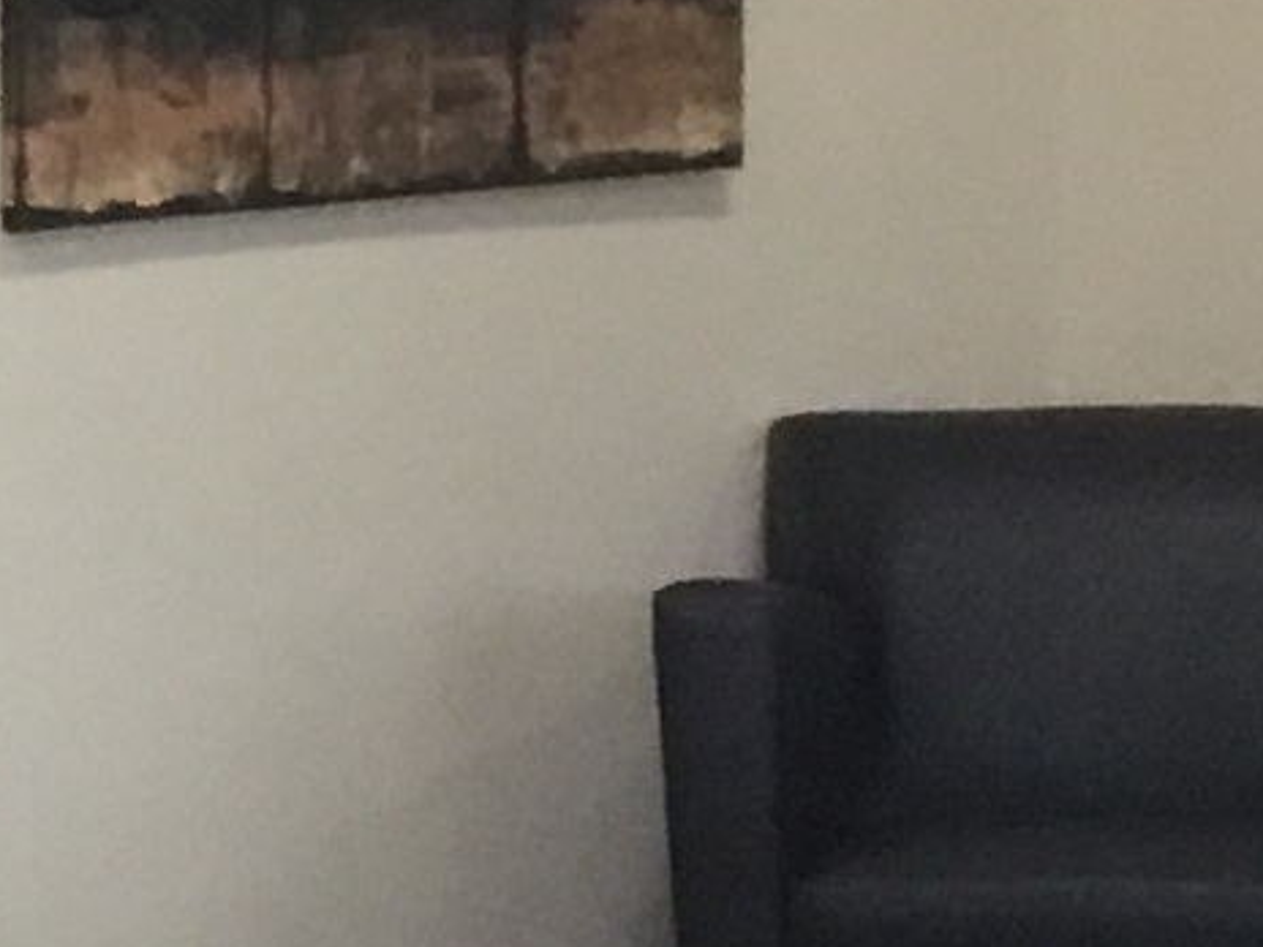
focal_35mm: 218
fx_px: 7954
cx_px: -904
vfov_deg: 6.8
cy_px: 786
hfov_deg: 8.8
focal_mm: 3.3
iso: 100
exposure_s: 1/30
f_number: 2.4
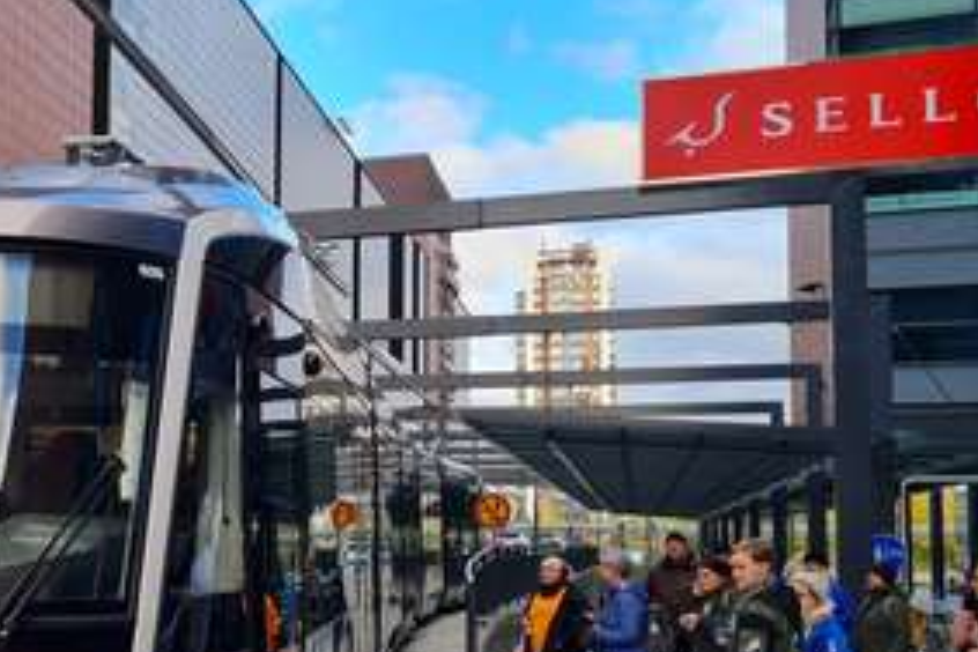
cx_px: 205
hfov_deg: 41.1
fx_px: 1250
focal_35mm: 46
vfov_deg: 29.0
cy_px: 440
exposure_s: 1/187
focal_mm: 5.4
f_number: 1.8
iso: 50
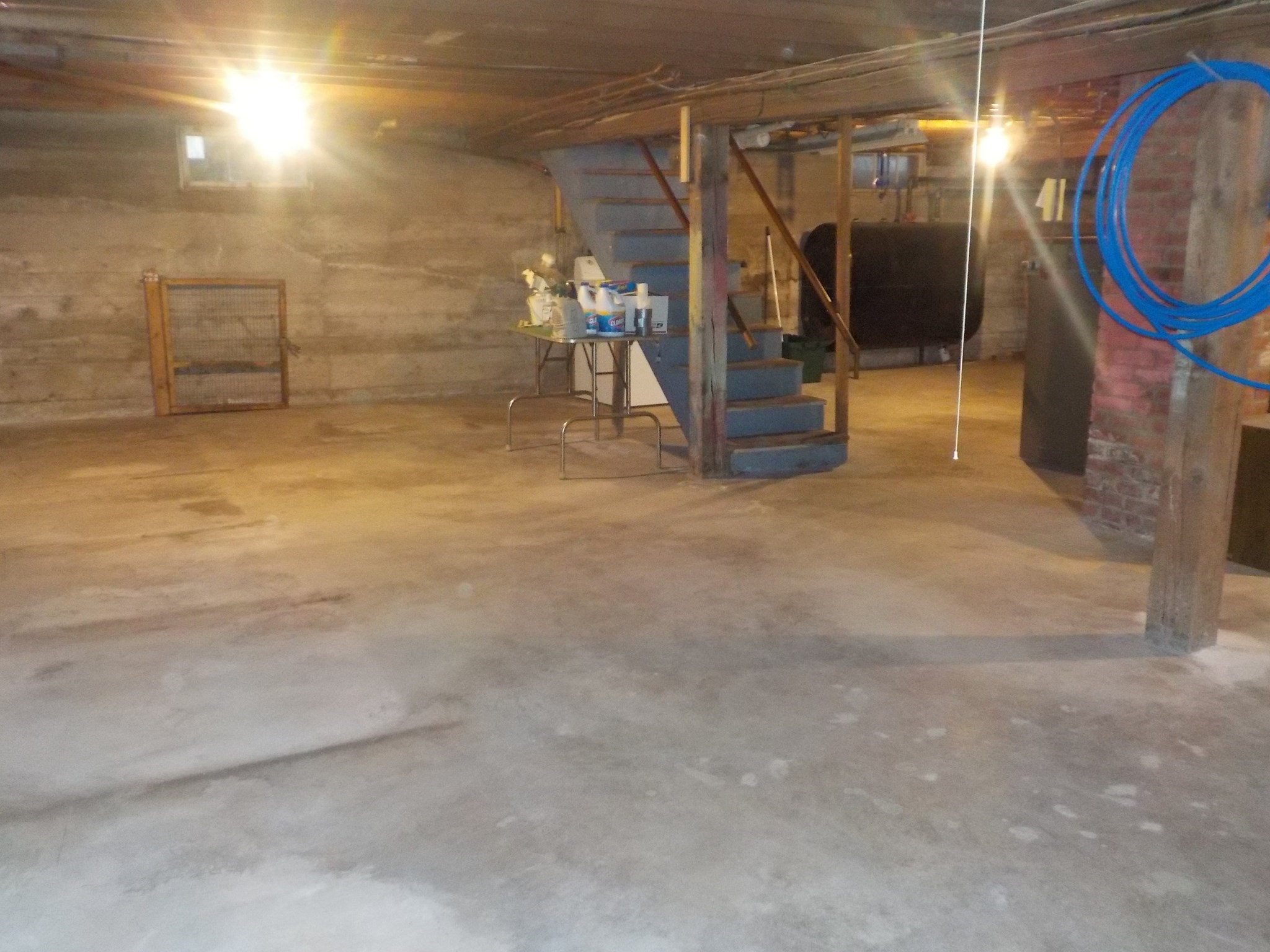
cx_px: 635
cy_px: 476
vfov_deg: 46.8
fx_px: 1101
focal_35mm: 30
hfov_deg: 60.0
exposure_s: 1/15
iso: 640
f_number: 3.3
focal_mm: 4.1
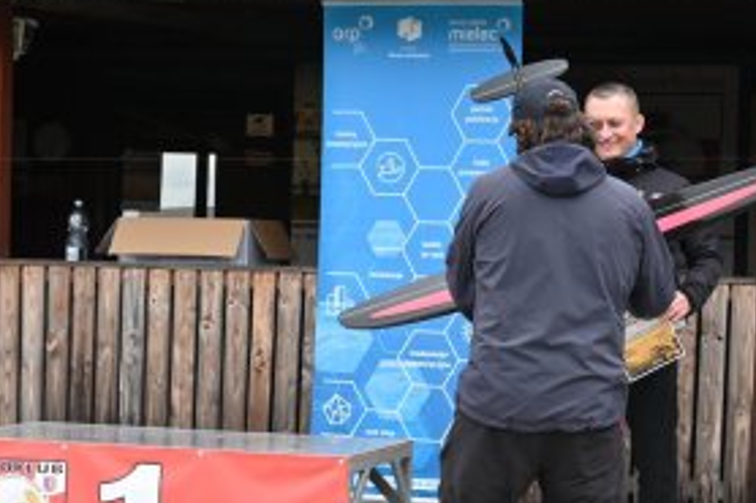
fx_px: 1616
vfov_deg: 17.7
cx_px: 530
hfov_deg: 26.1
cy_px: 302
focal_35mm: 77
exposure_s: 1/320
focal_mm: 29
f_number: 9
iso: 1000
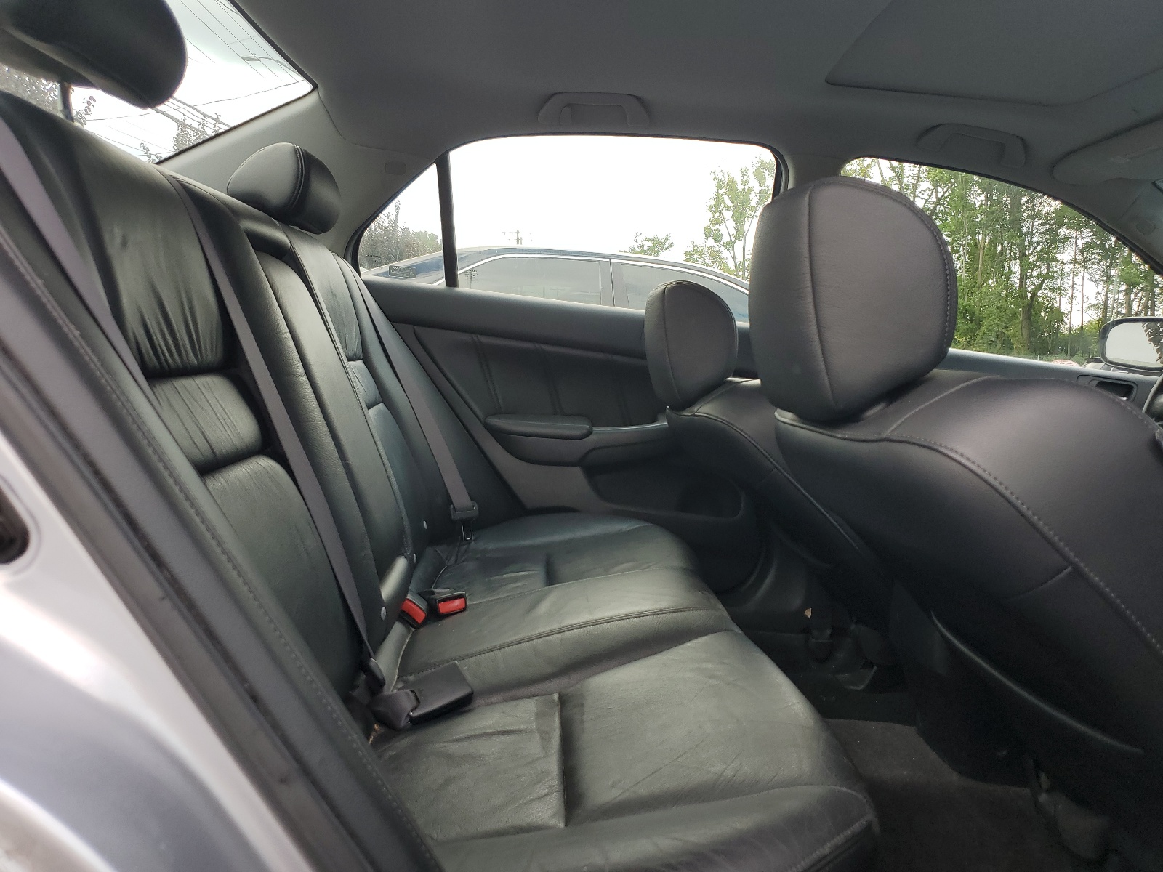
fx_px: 874
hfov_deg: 67.3
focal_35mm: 26
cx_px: 582
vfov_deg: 53.1
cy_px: 436
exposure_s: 1/312
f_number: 1.5
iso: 50
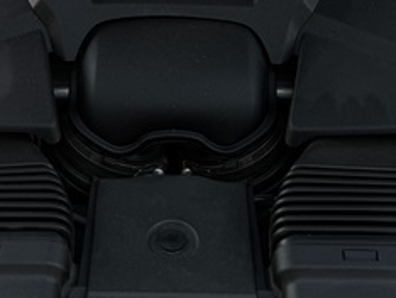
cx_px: 178
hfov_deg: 23.8
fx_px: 939
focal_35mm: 82
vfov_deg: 16.0
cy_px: -195
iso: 100
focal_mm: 6.76
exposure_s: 1/81
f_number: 1.78
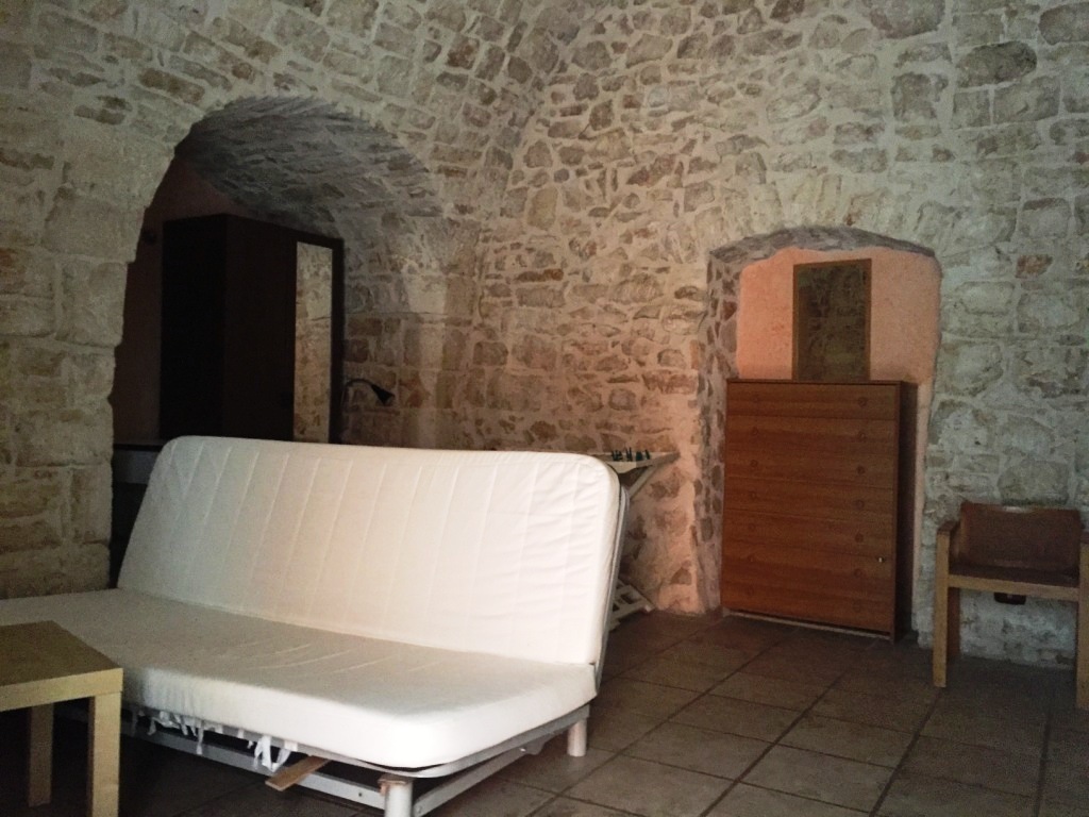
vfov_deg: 48.2
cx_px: 544
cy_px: 408
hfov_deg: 61.7
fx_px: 912
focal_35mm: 29
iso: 320
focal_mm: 4.15
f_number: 2.2
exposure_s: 1/17
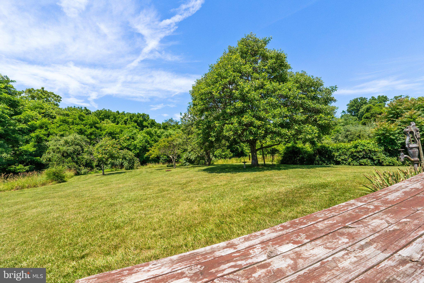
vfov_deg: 77.3
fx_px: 177
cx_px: 212
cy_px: 142
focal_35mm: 15
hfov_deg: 100.4
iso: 640
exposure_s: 1/1600
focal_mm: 10
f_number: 8
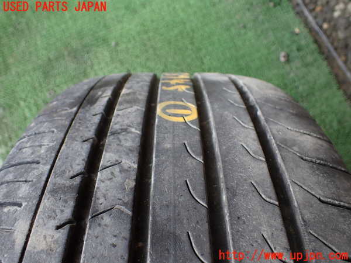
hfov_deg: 60.0
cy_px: 132
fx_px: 304
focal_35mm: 30
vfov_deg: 46.8
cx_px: 176
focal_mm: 5.4
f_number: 2.3
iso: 160
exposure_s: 1/125
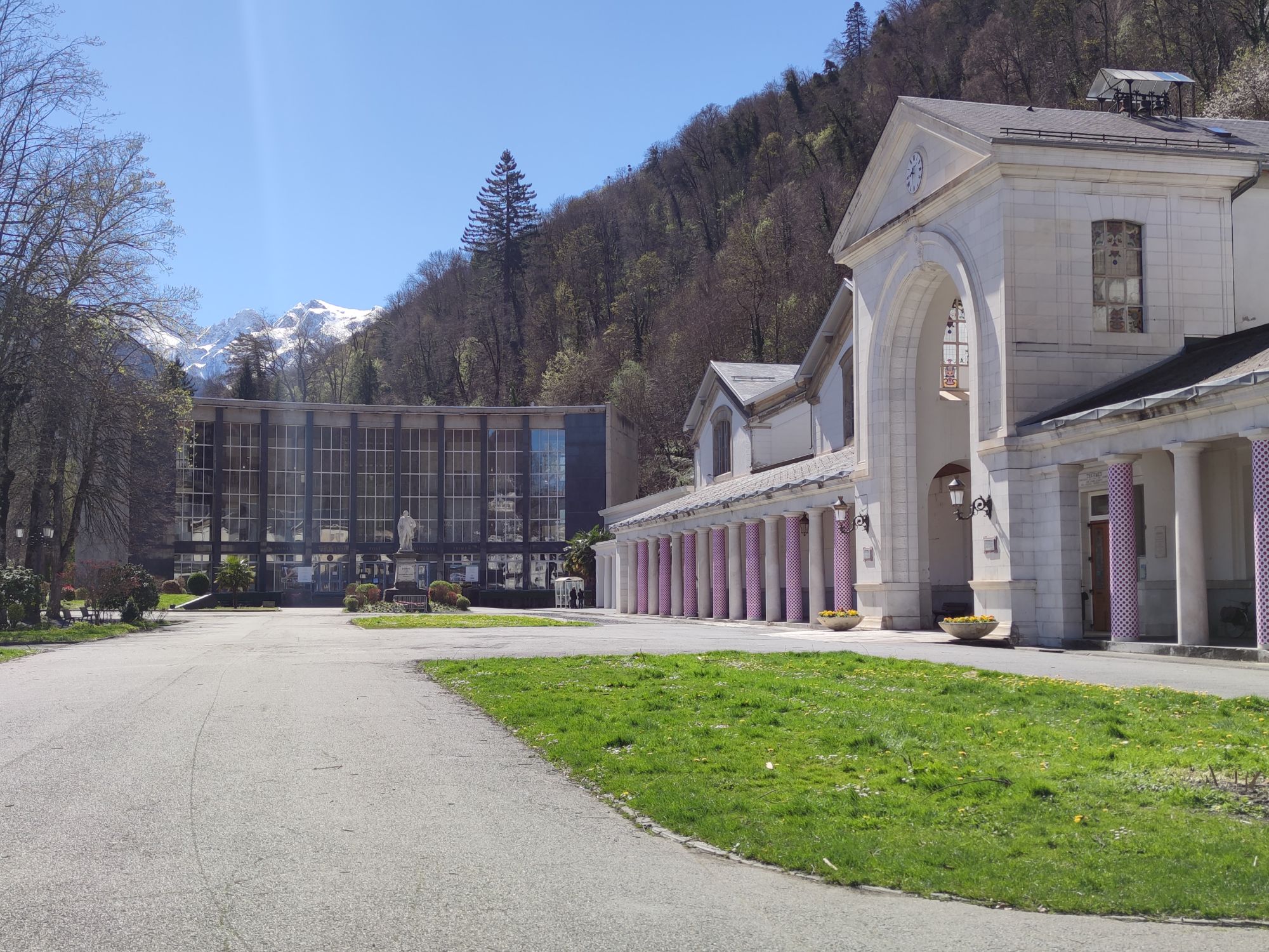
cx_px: 634
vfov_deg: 56.8
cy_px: 476
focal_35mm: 24
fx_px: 880
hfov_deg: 71.6
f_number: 1.69
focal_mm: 6.72
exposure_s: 1/3333
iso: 100
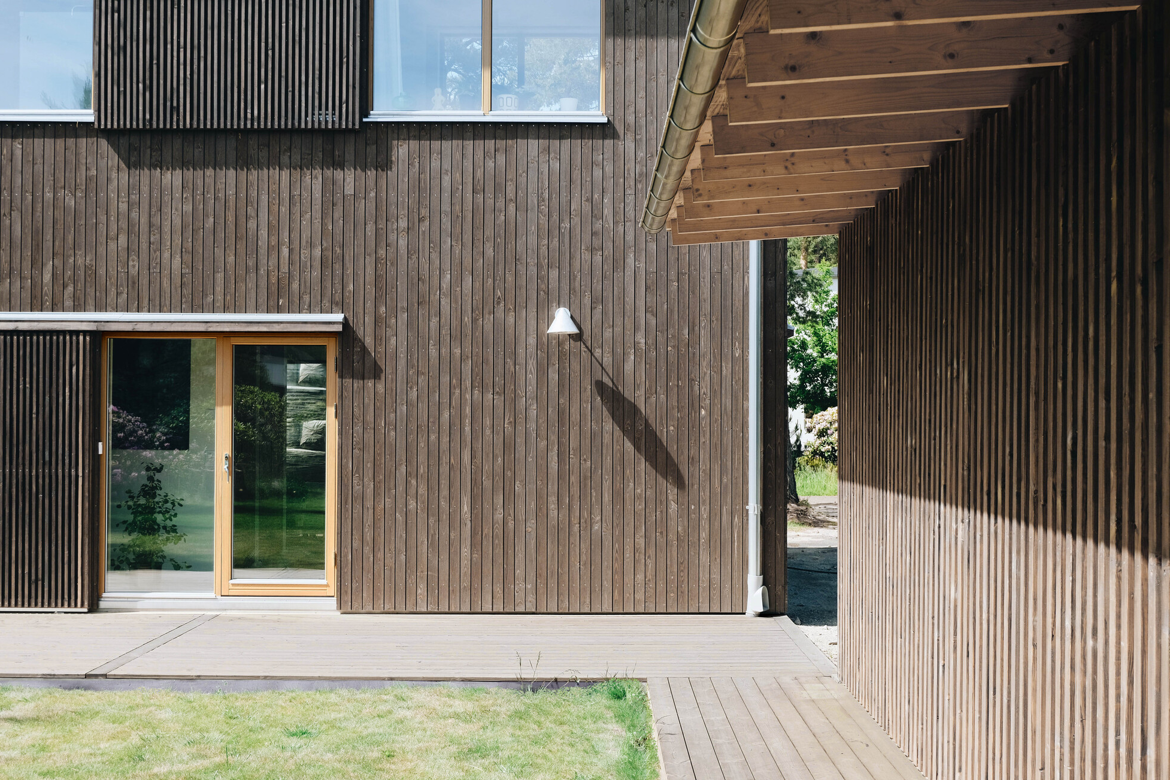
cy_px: 385
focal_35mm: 44
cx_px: 588
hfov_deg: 44.5
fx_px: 1430
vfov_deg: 30.5
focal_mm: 28.8
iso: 320
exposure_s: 1/450
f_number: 5.6
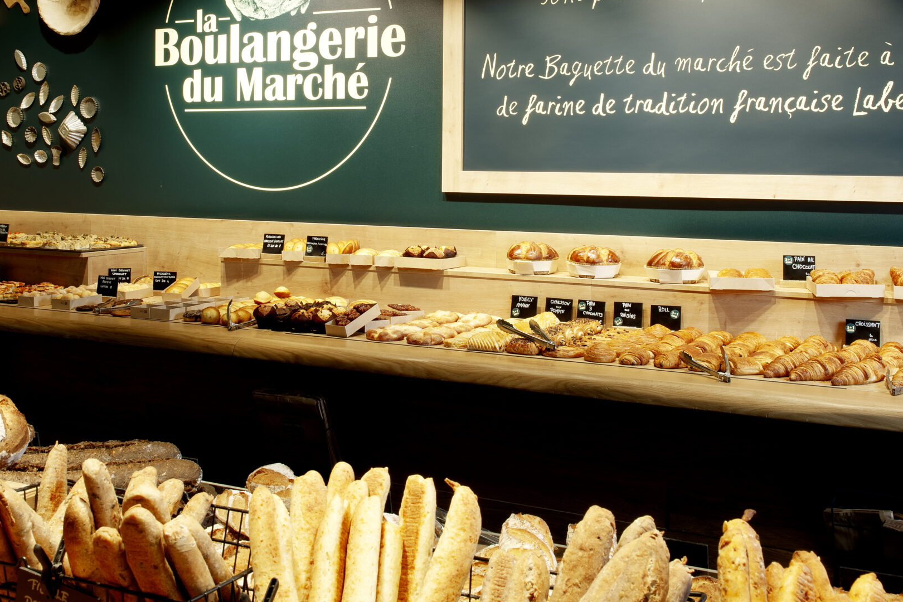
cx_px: 399
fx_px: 1229
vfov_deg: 27.2
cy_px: 170
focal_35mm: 49
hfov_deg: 40.3
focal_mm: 31
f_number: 14
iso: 100
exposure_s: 1/2.5
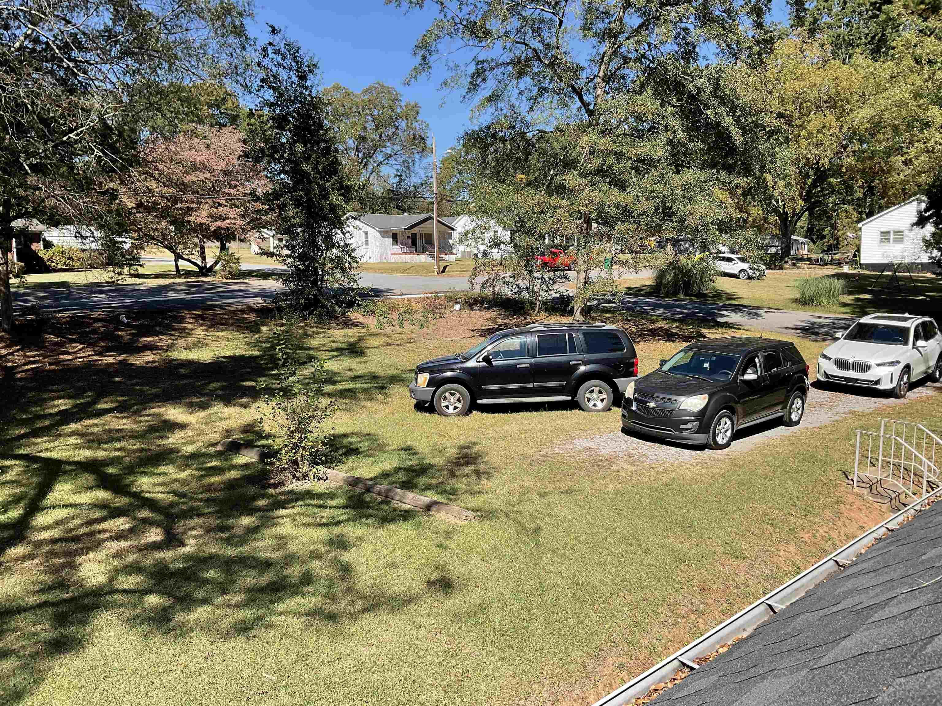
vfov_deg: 48.2
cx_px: 471
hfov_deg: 61.7
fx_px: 789
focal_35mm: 29
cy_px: 353
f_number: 1.8
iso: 16
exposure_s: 1/1168
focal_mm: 3
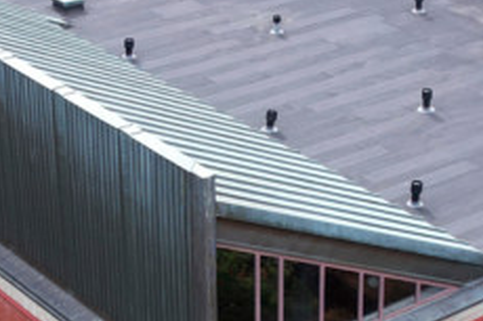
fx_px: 1542
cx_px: 267
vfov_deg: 11.8
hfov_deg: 17.8
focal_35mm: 115
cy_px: 290
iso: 130
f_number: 2.8
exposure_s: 1/400
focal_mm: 8.38
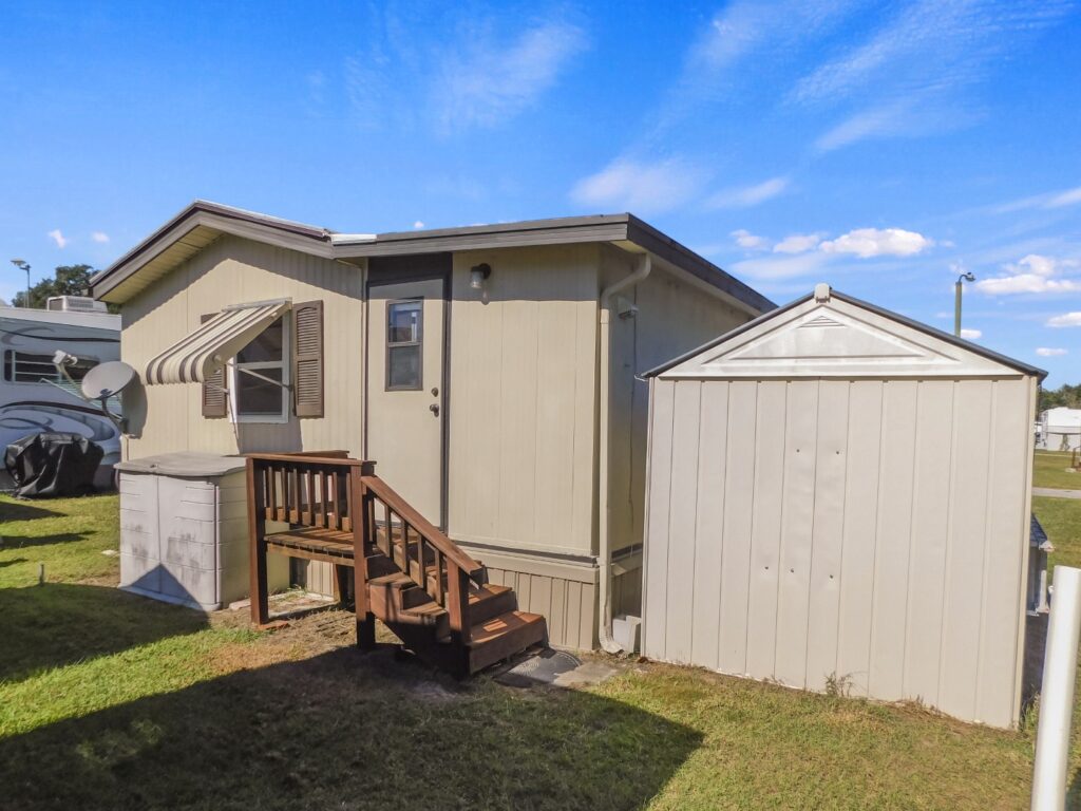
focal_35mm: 23
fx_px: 718
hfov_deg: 73.9
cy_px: 406
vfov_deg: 58.9
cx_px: 540
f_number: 6
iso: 125
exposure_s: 1/500
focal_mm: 4
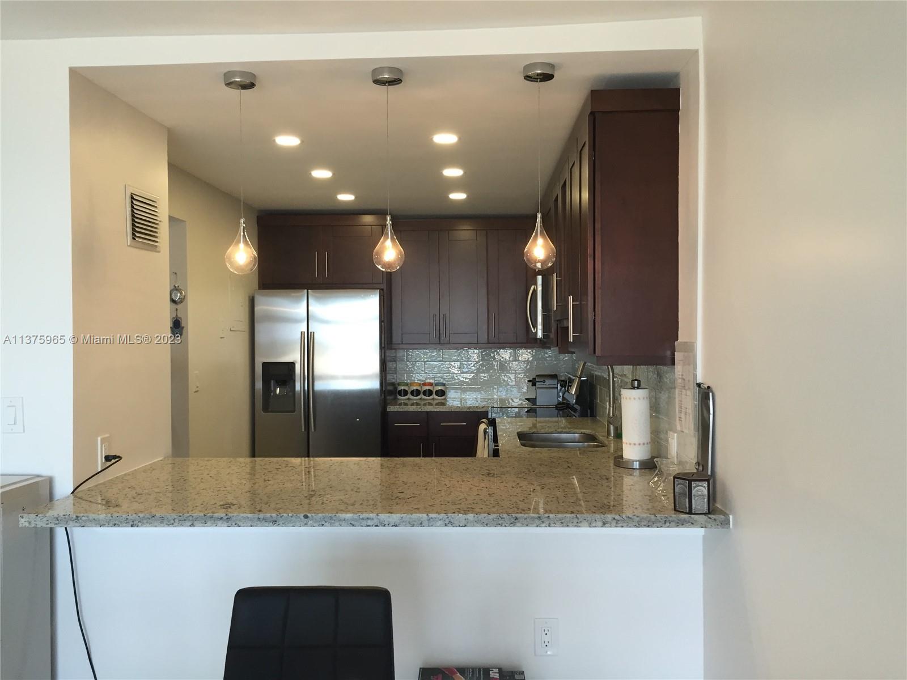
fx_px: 760
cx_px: 454
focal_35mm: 29
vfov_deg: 48.2
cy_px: 340
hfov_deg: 61.7
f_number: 2.2
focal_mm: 4.15
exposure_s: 1/30
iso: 32
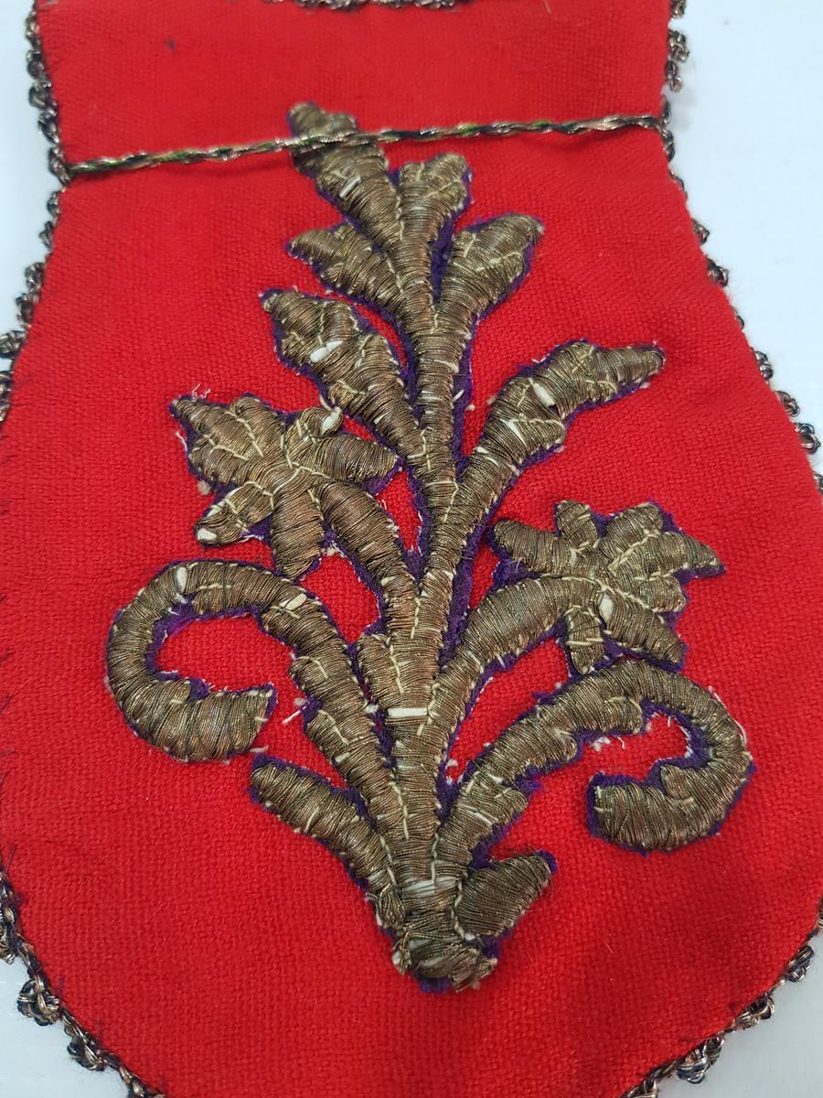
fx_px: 824
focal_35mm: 26
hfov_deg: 53.1
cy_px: 549
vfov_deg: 67.3
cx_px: 412
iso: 80
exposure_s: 1/100
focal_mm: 4.3
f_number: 1.7
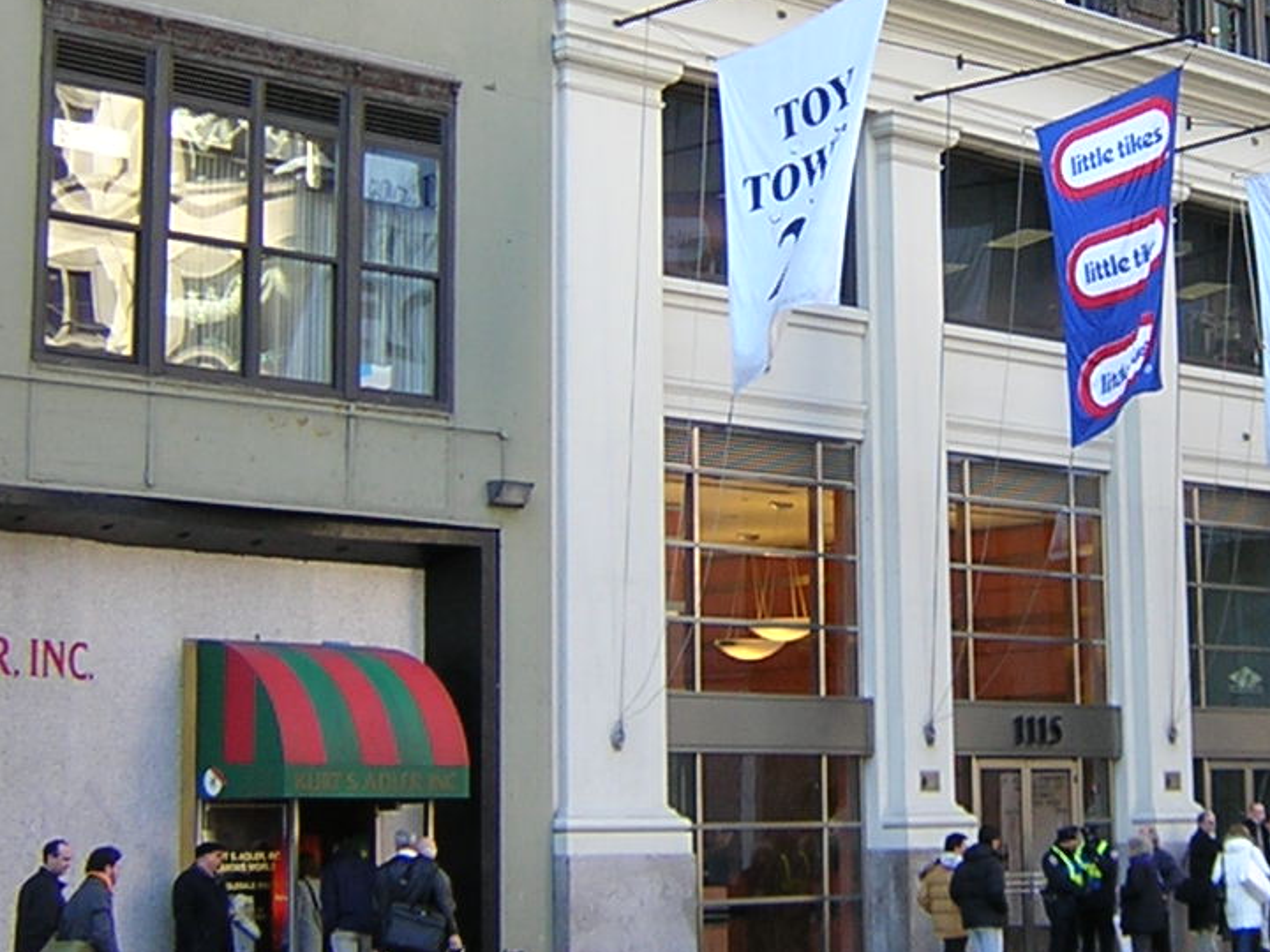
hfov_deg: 24.1
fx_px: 2935
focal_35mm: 80
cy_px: 130
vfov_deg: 18.2
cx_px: 974
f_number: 2.6
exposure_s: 1/106
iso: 100
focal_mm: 4.7
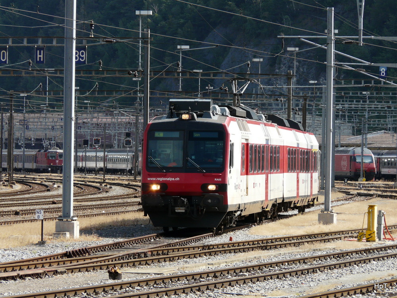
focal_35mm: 280
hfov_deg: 7.1
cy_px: 149
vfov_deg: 5.3
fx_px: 3211
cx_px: 198
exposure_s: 1/250
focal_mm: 45.9
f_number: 5.6
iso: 100
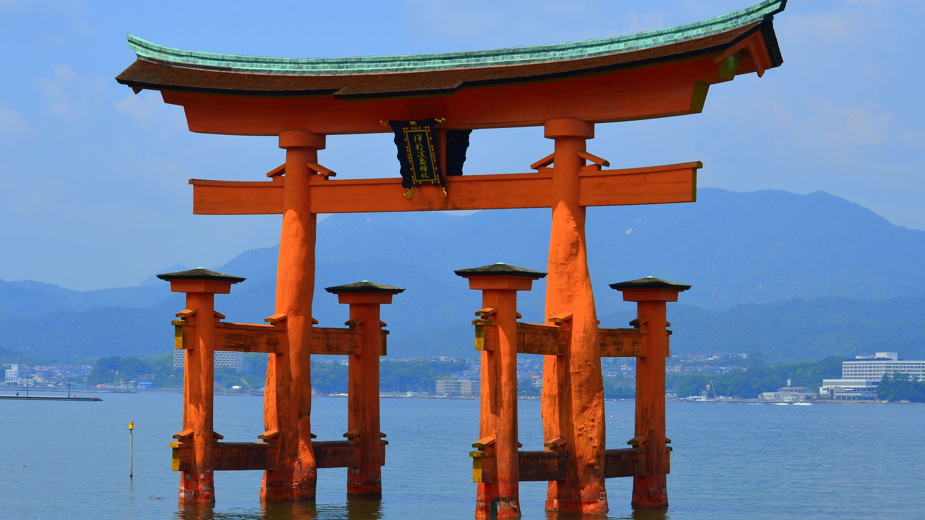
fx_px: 2526
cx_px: 448
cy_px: 261
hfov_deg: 20.7
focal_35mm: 103
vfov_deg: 11.8
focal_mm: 62
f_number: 11
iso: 100
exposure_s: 1/160
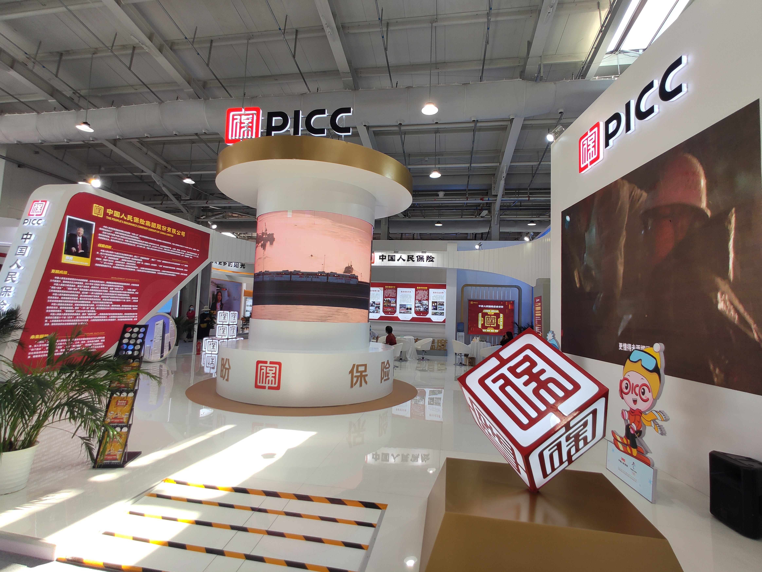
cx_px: 381
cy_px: 286
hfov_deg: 98.1
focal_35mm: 15
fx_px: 330
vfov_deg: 81.8
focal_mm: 2.25
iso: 109
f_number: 2.2
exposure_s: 1/100
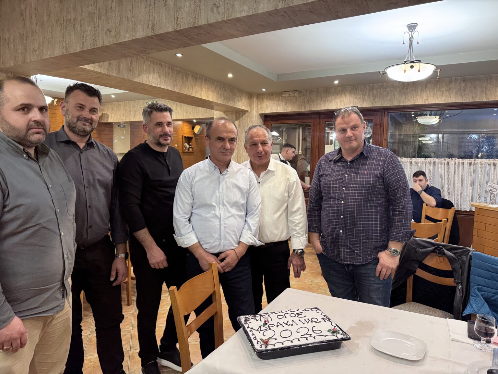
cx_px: 249
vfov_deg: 56.8
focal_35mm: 24
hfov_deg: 71.6
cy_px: 187
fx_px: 345
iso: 400
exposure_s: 1/50
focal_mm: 6.76
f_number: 1.78
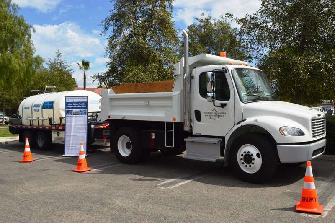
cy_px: 112
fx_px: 307
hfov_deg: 57.3
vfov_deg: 39.9
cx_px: 168
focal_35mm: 33
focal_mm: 22
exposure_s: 1/200
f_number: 10
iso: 400
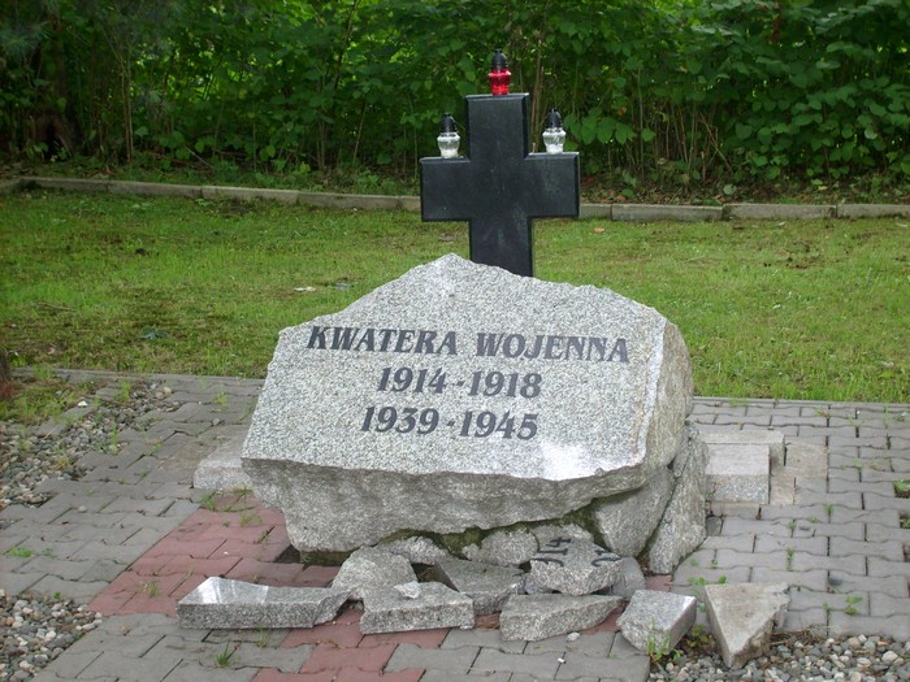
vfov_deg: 24.0
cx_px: 455
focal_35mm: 61
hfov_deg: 31.7
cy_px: 341
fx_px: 1604
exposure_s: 1/90
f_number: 3.6
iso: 80
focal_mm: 10.3
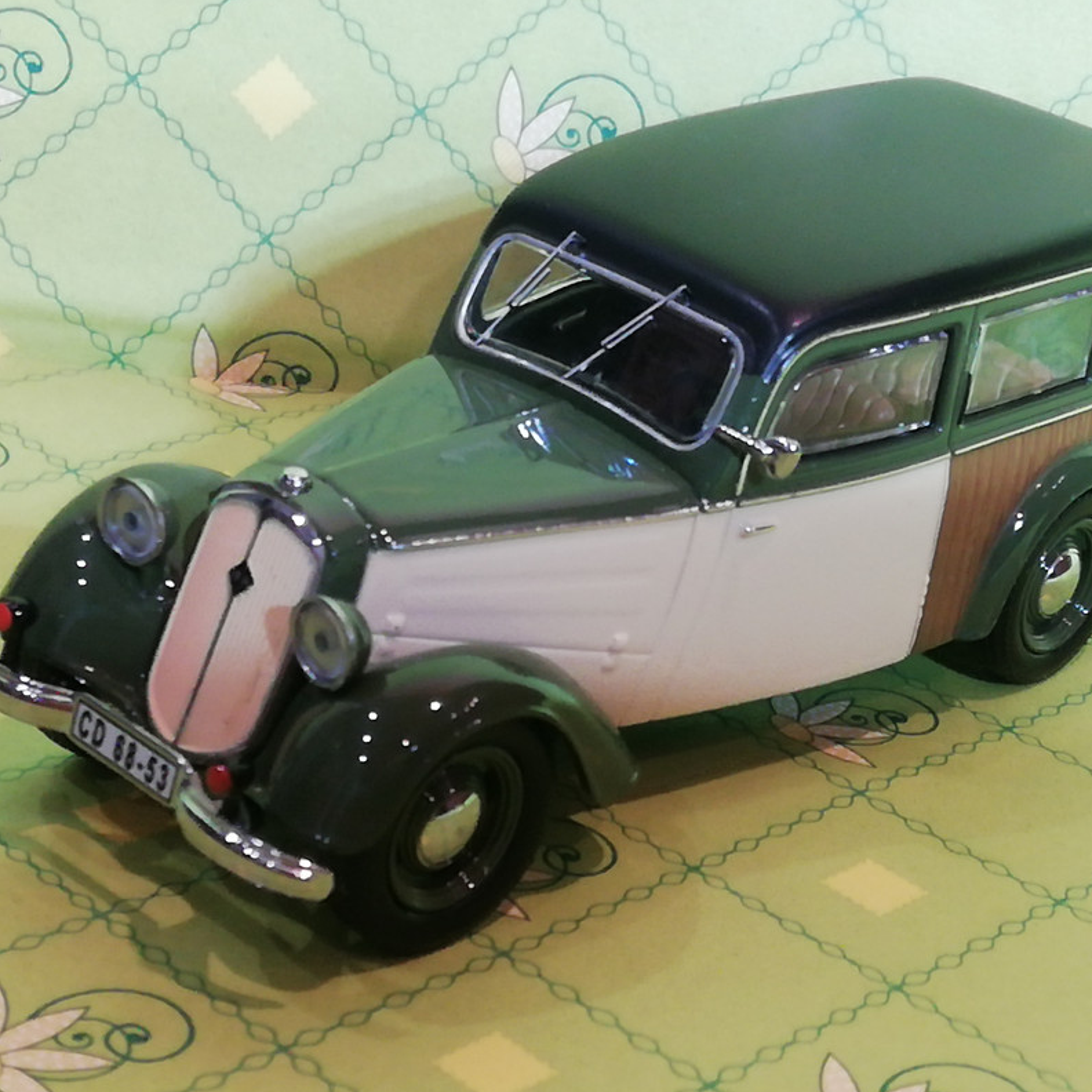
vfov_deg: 21.4
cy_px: 546
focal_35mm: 81
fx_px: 2891
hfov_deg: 21.4
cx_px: 635
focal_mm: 3.46
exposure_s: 1/33.3
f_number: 2.2
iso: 200
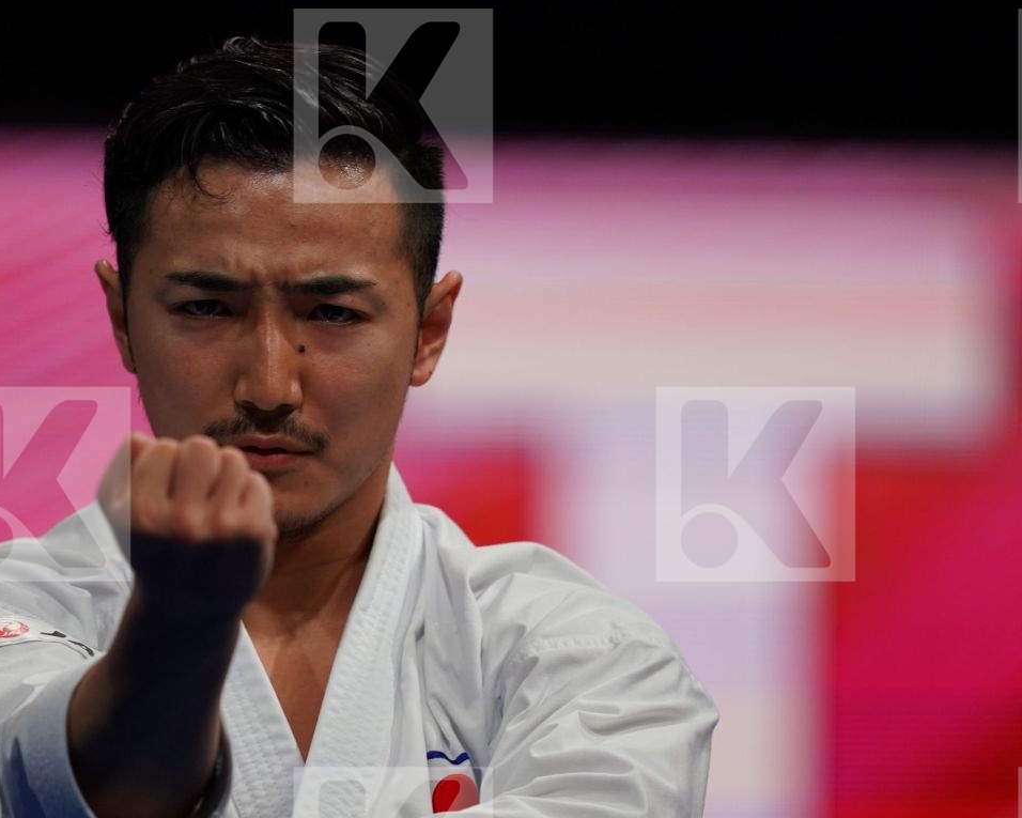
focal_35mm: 707
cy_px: 484
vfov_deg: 2.2
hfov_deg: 2.7
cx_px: 393
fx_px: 21387
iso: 500
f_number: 2.8
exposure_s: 1/500
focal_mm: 400
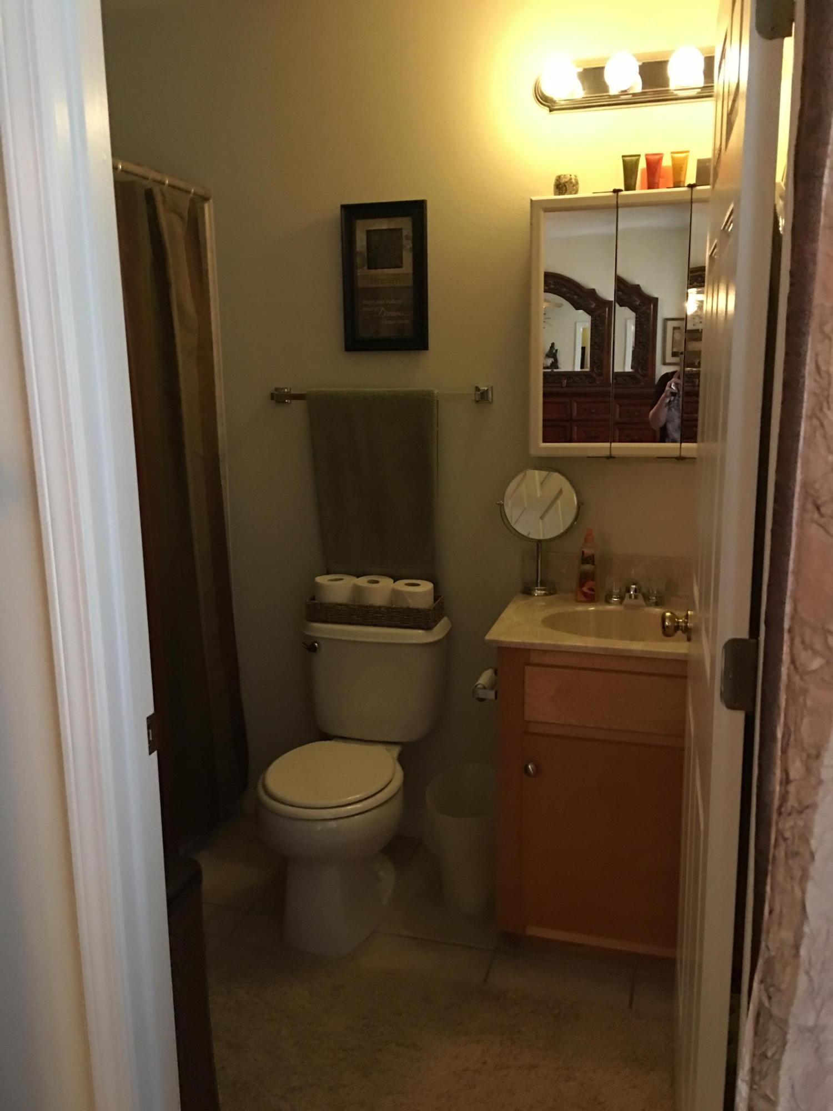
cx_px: 416
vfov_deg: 61.7
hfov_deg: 48.2
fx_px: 930
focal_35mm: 29
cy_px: 556
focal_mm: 4.15
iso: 80
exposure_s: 1/4
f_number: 2.2
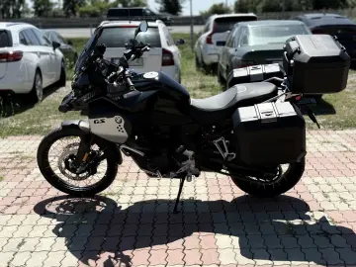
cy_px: 134
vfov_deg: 30.3
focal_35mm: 48
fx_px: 494
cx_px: 178
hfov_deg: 39.7
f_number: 1.78
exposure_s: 1/5208
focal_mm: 6.76
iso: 100
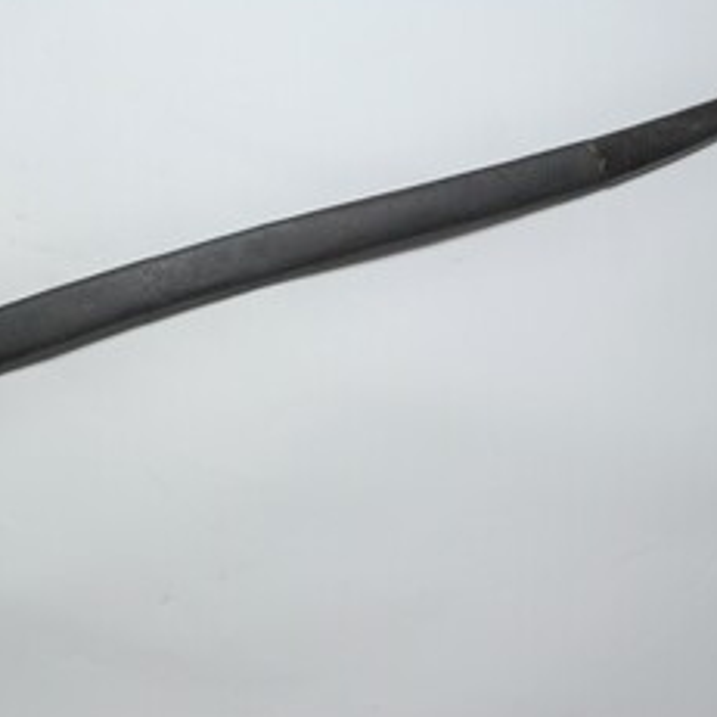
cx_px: 214
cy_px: 324
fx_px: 1242
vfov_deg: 32.2
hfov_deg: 31.8
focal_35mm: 53
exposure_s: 1/30
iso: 400
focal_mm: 24
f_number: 4
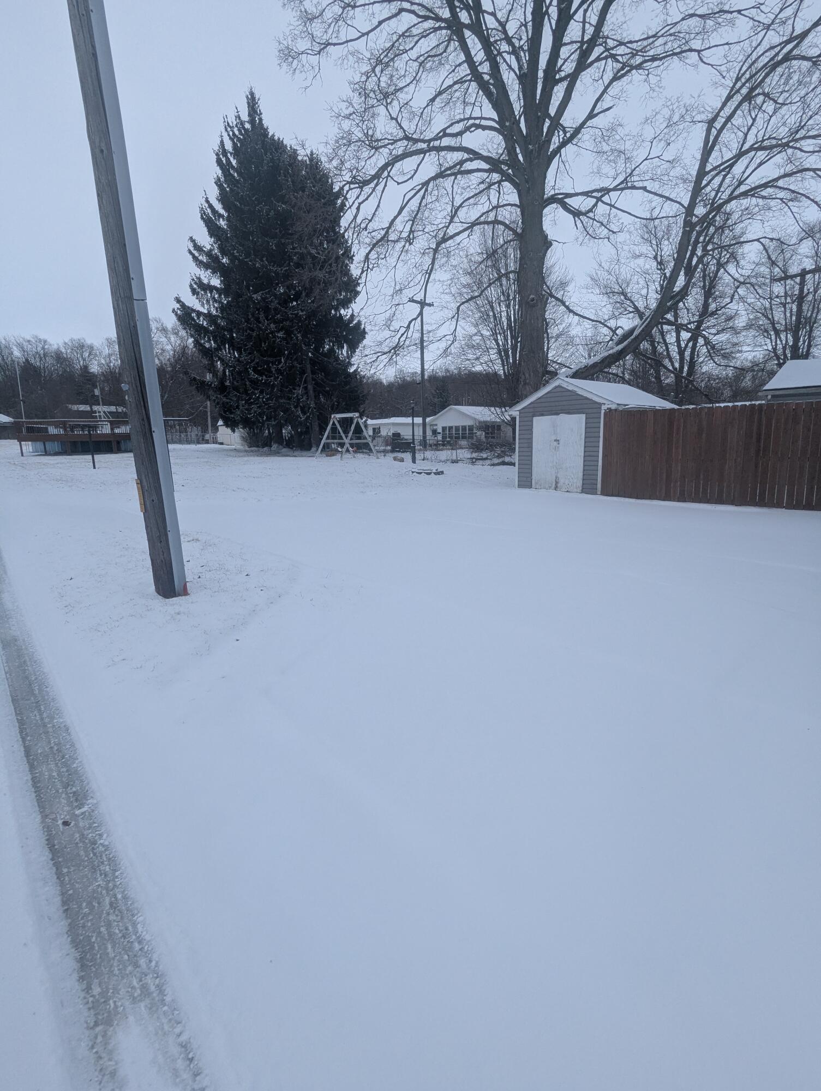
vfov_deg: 94.4
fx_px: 505
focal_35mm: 16
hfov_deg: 78.2
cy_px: 546
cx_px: 410
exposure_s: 1/1081
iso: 47
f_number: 2.2
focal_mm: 2.35
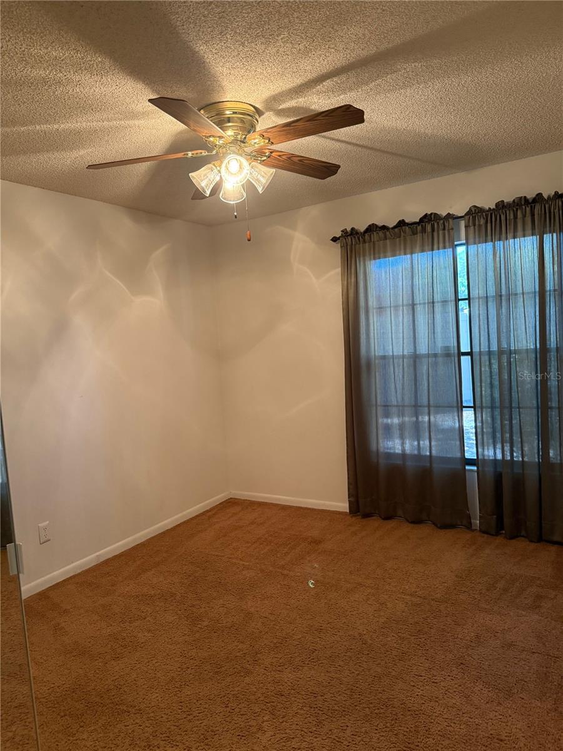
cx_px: 282
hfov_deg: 56.8
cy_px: 376
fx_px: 520
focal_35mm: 24
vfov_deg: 71.6
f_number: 1.78
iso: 400
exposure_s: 1/60
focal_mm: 6.76
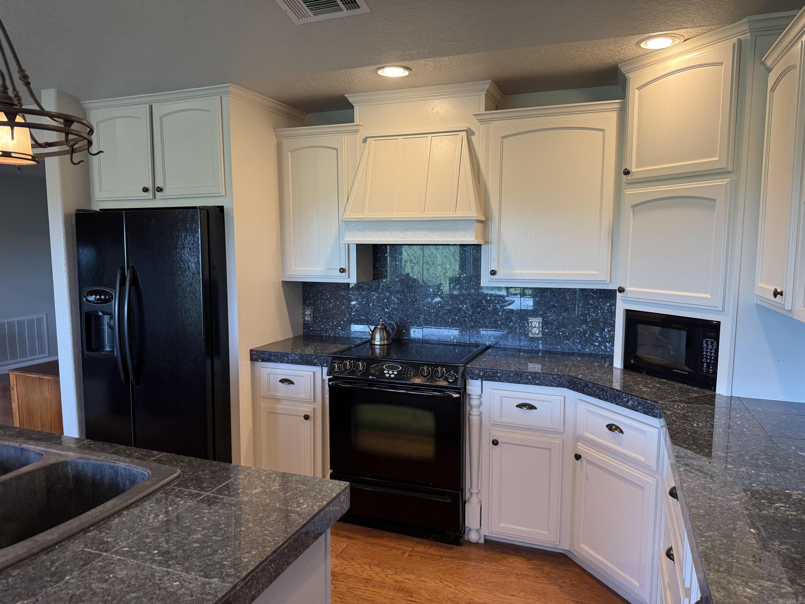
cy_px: 302
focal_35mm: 24
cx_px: 402
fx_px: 558
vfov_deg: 56.8
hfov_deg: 71.6
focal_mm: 6.76
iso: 125
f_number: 1.78
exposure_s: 1/120
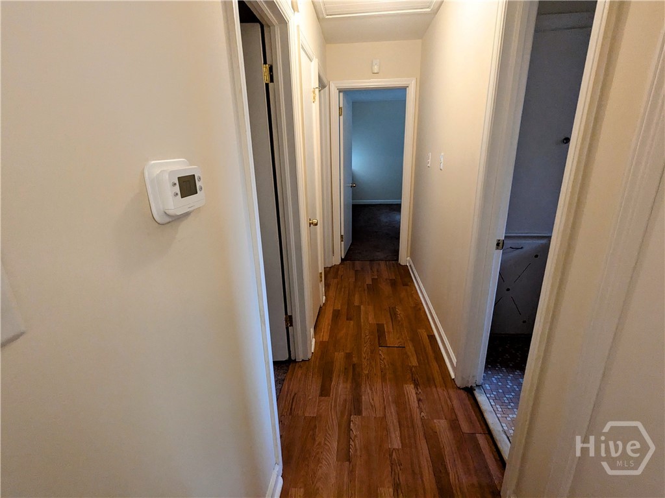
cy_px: 249
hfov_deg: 94.5
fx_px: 307
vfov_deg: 78.1
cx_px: 332
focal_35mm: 16
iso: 564
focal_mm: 2.35
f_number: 2.2
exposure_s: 1/60
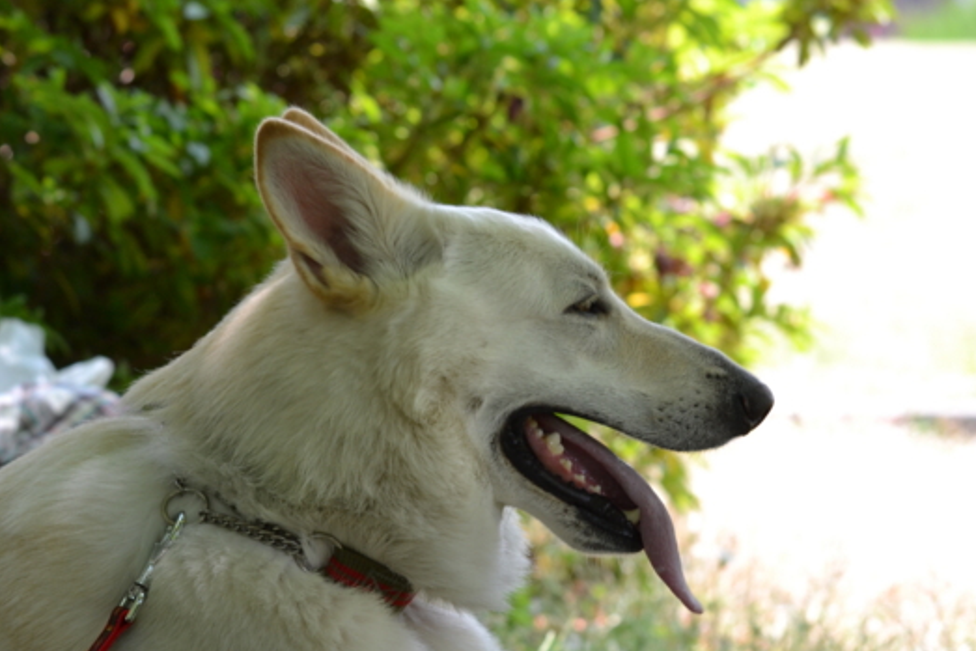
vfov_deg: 4.6
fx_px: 8081
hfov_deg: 6.9
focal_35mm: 298
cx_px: 314
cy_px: 464
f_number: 8
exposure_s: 1/125
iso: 280
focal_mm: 130
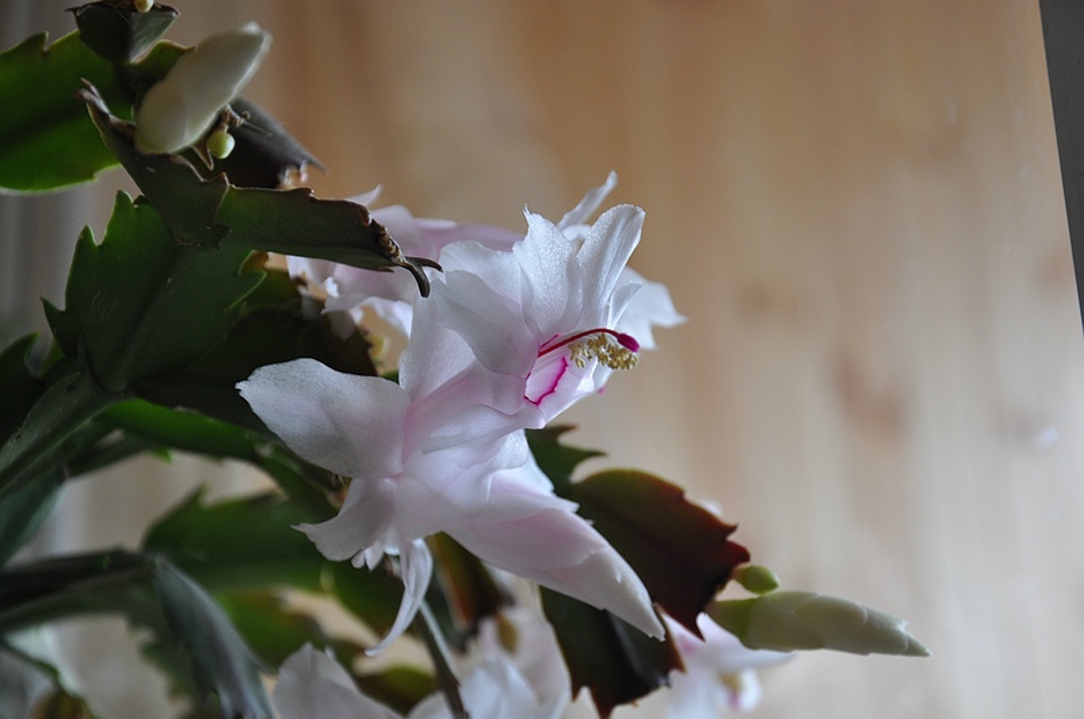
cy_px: 360
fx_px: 2345
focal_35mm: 78
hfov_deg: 26.0
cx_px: 542
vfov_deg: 17.4
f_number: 5
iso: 500
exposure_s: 1/30
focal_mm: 52
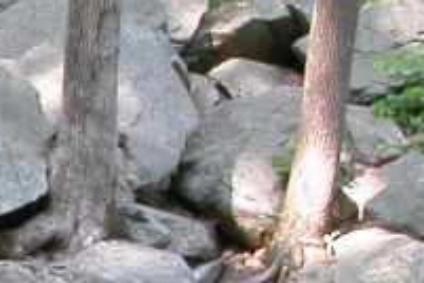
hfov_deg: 8.0
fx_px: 2732
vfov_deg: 5.9
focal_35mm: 232
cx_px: -673
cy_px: 367
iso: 100
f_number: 8
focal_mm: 8.9
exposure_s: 1/6.4
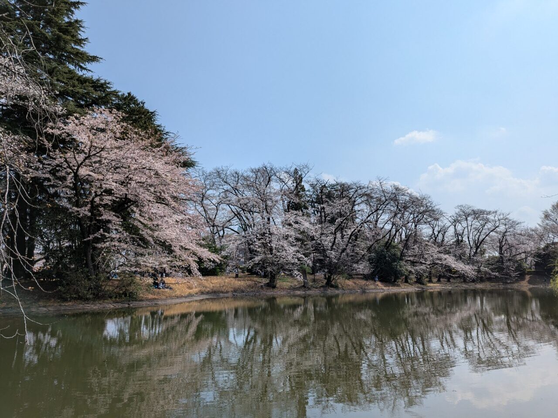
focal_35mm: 24
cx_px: 279
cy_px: 209
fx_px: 387
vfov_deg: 56.8
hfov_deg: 71.6
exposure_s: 1/4049
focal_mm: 6.81
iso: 49
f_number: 1.85
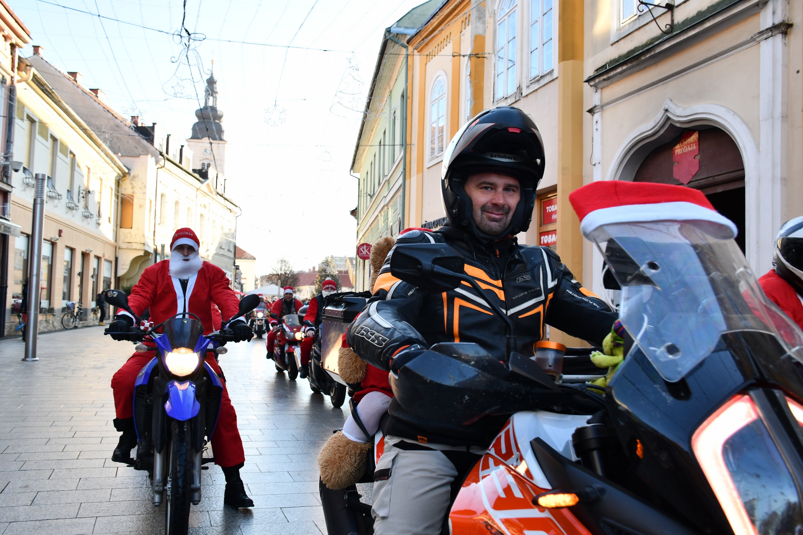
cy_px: 268
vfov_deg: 40.0
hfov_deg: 57.2
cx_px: 402
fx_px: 736
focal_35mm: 33
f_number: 5.6
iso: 250
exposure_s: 1/250
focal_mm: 22
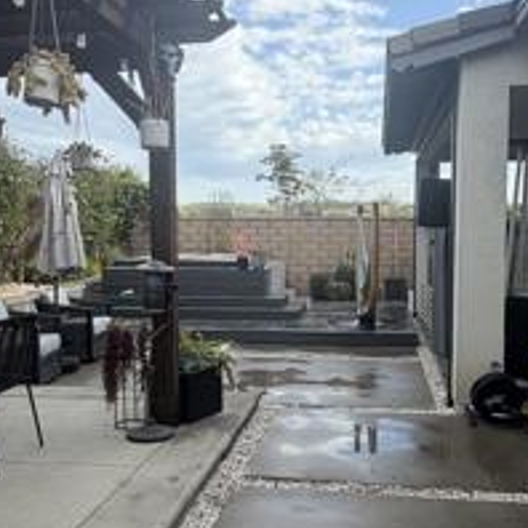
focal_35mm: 40
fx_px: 690
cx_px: 264
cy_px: 288
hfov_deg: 41.9
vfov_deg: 41.8
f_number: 2.2
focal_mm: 2.22
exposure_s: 1/770
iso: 32
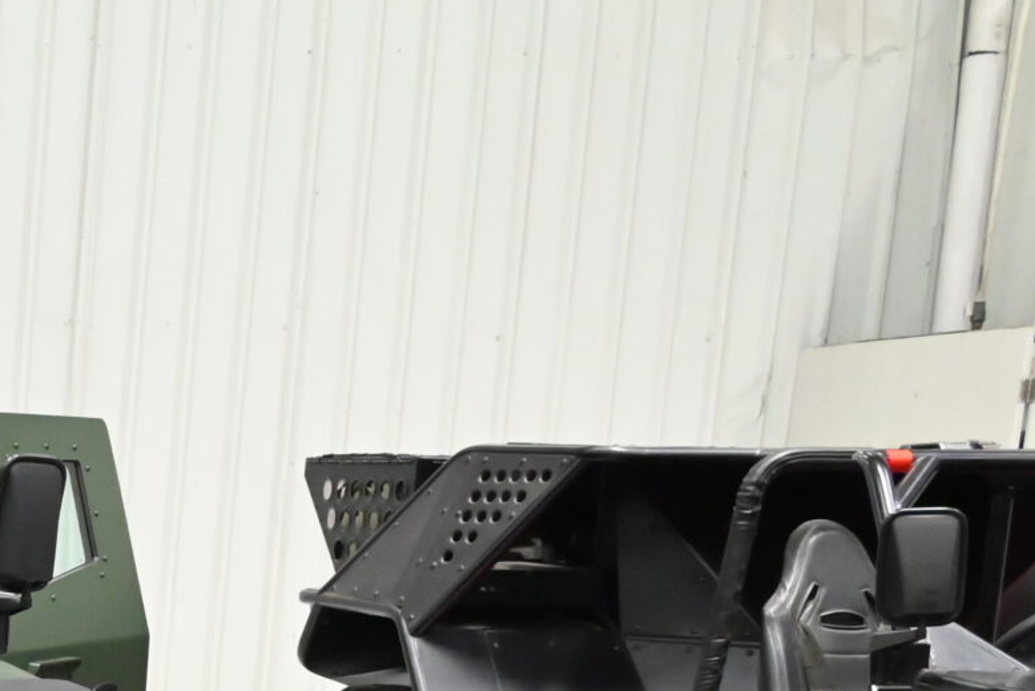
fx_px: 2272
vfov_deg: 16.5
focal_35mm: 79
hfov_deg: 20.8
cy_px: 865
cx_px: -615
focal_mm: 24
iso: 6400
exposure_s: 1/320
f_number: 9
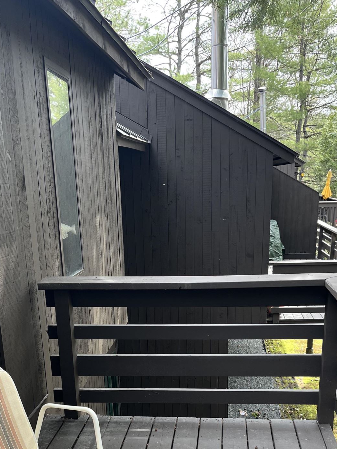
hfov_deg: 33.6
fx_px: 558
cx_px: 161
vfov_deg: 41.7
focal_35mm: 43
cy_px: 366
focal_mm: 5.1
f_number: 1.6
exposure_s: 1/178
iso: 50
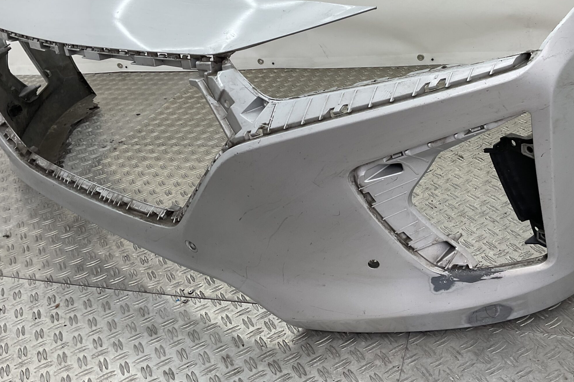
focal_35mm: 39
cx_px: 337
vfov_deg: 33.9
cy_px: 126
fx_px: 622
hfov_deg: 49.3
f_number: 1.8
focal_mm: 3
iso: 20
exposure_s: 1/120
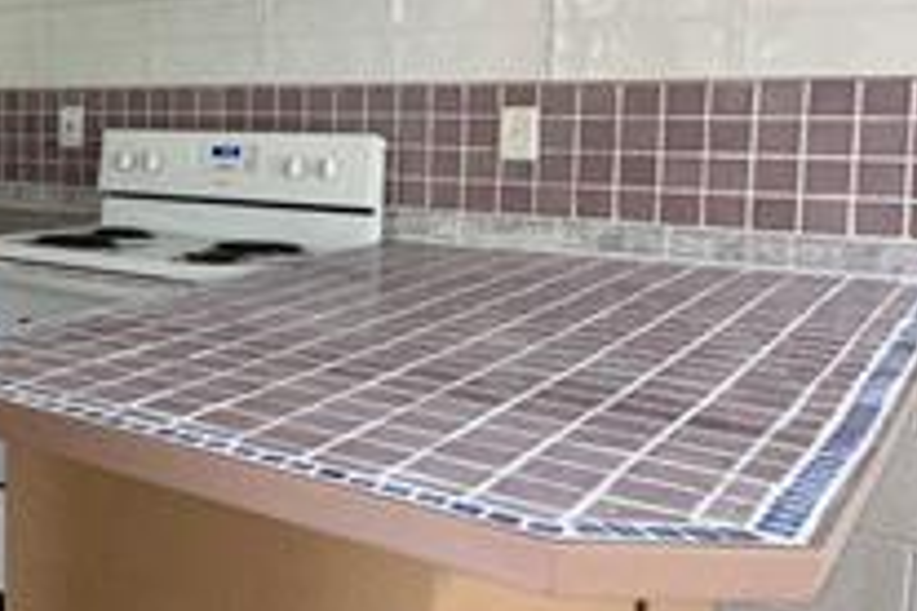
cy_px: 199
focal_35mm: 45
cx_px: -182
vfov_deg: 29.6
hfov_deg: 34.8
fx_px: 1146
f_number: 2.2
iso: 250
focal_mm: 2.22
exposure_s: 1/60
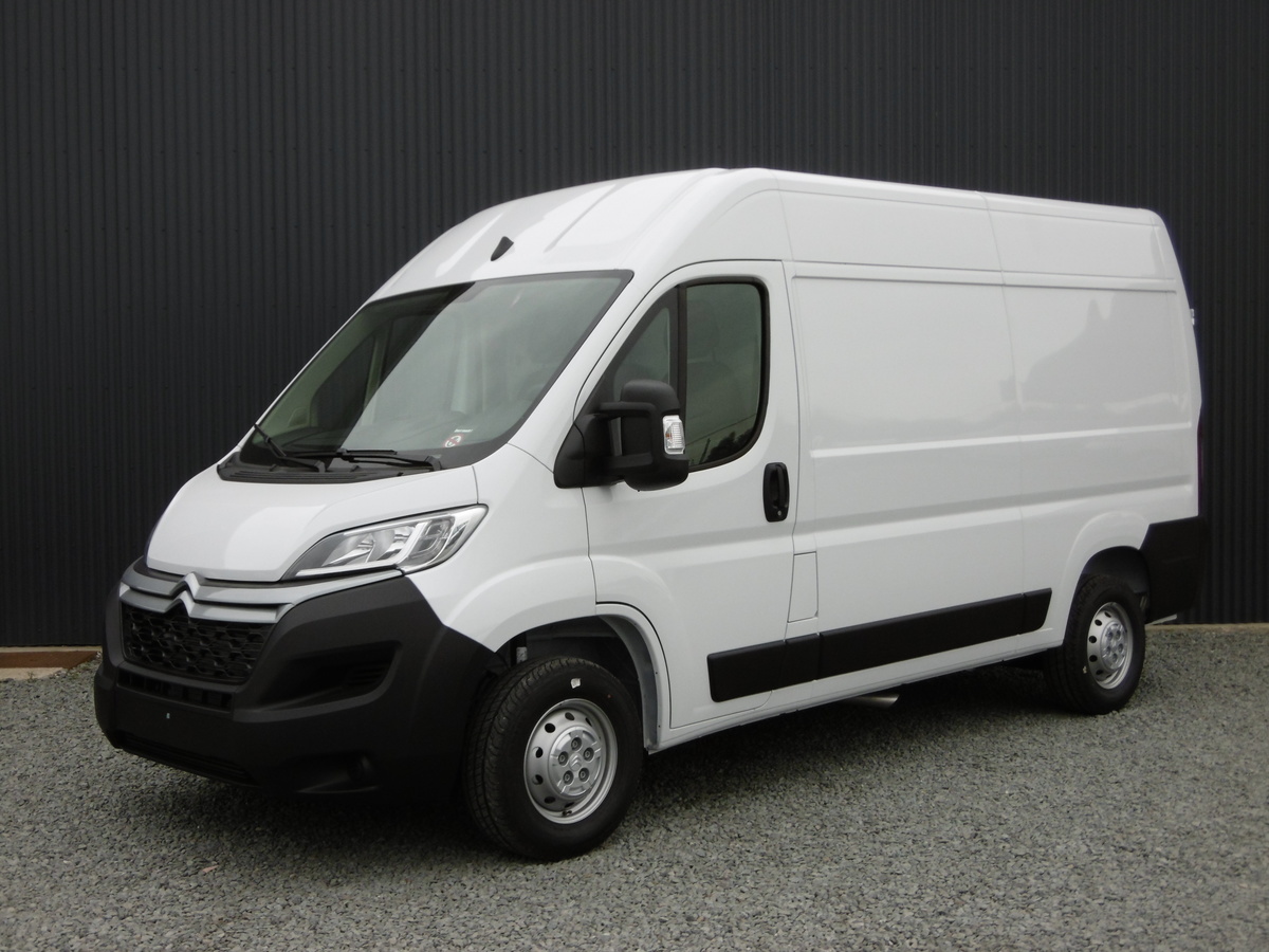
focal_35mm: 43
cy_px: 476
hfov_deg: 43.9
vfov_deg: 33.6
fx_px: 1576
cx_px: 634
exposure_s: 1/200
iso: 100
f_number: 3.8
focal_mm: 7.7
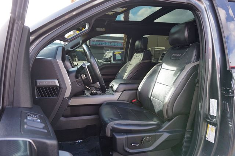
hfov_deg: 73.8
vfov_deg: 53.1
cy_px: 78
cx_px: 118
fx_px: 157
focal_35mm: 24
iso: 100
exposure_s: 1/60
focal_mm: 16
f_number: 4
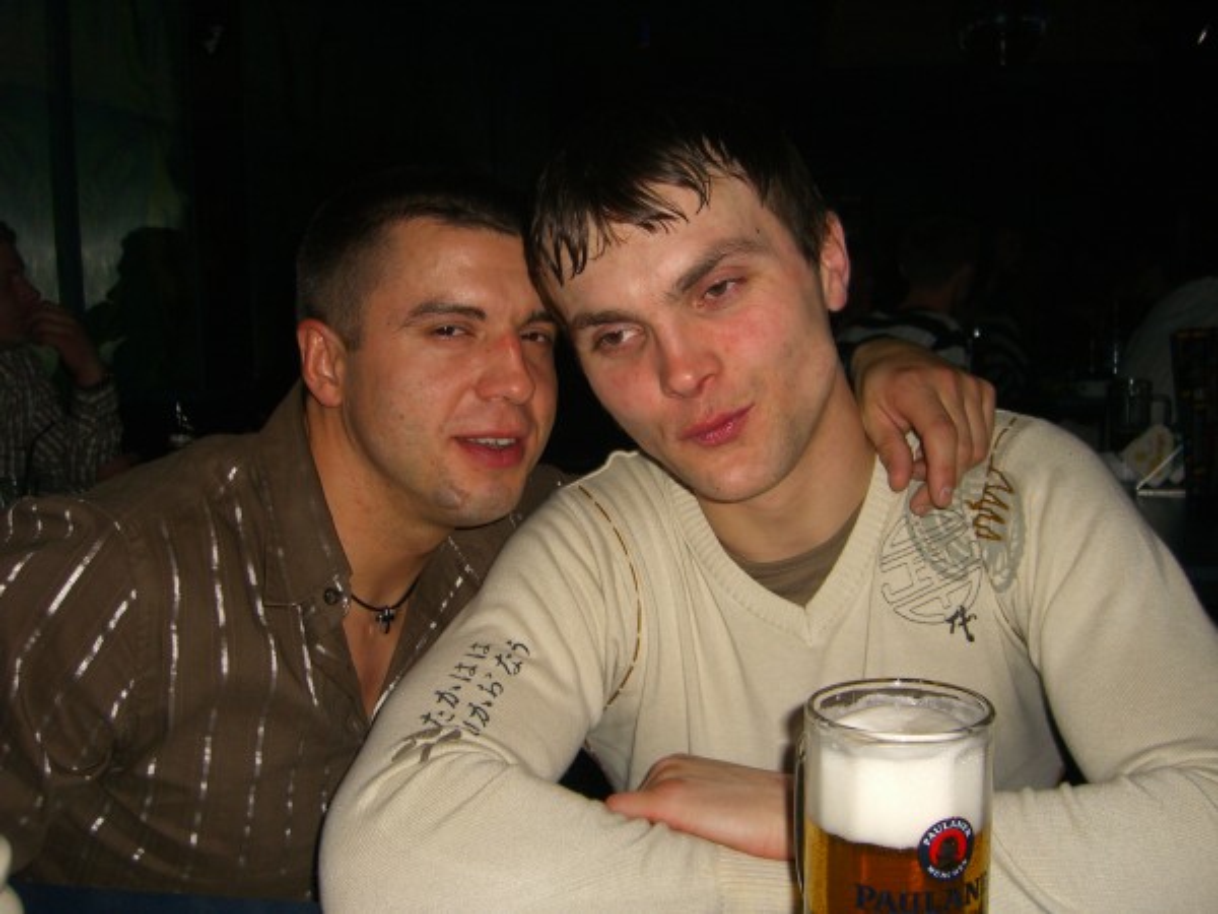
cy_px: 457
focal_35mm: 38
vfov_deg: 37.7
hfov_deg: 49.0
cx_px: 609
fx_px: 1337
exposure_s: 1/60
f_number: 2.8
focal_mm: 7.9
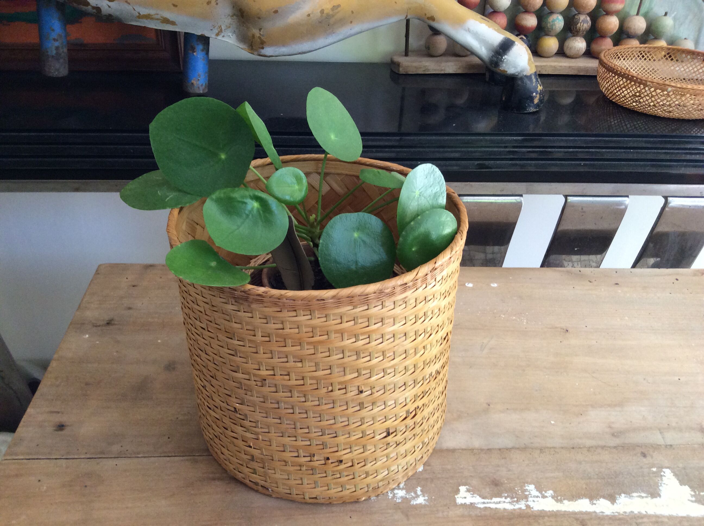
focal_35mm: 32
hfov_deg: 56.9
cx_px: 352
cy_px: 263
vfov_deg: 44.1
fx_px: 650
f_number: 2.4
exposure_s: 1/25
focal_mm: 3.3
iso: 100
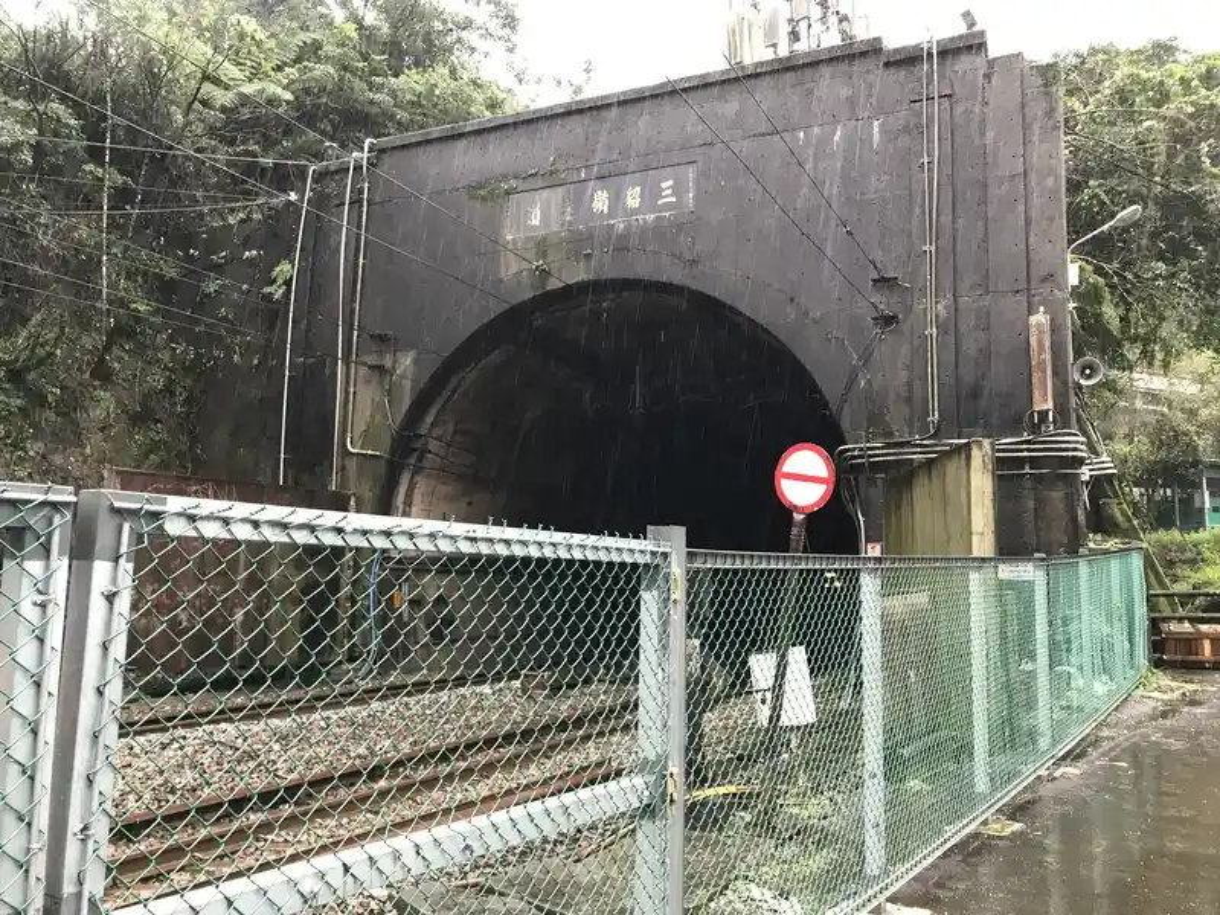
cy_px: 458
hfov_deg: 63.4
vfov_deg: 49.7
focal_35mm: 28
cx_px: 610
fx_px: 987
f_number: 1.8
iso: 40
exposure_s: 1/24
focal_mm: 3.99
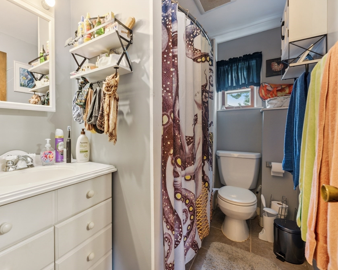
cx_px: 138
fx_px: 160
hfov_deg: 92.1
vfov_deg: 80.4
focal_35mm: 16
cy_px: 135
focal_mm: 14
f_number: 8
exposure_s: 1/3.33
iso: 100
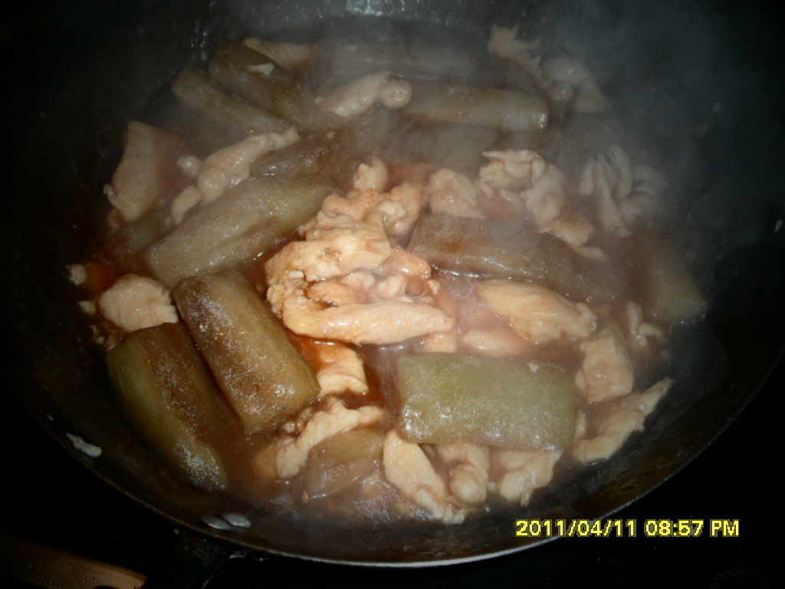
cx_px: 392
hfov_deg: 46.8
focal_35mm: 40
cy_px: 294
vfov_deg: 36.0
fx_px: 907
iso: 200
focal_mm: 6.5
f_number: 3.6
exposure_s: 1/45
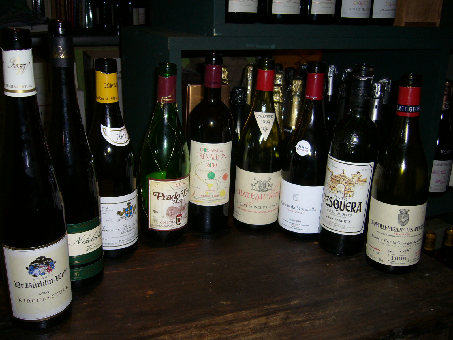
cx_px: 226
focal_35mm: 35
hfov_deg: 52.6
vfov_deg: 40.7
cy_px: 170
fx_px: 458
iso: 100
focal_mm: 5.8
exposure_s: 1/60
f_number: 2.8
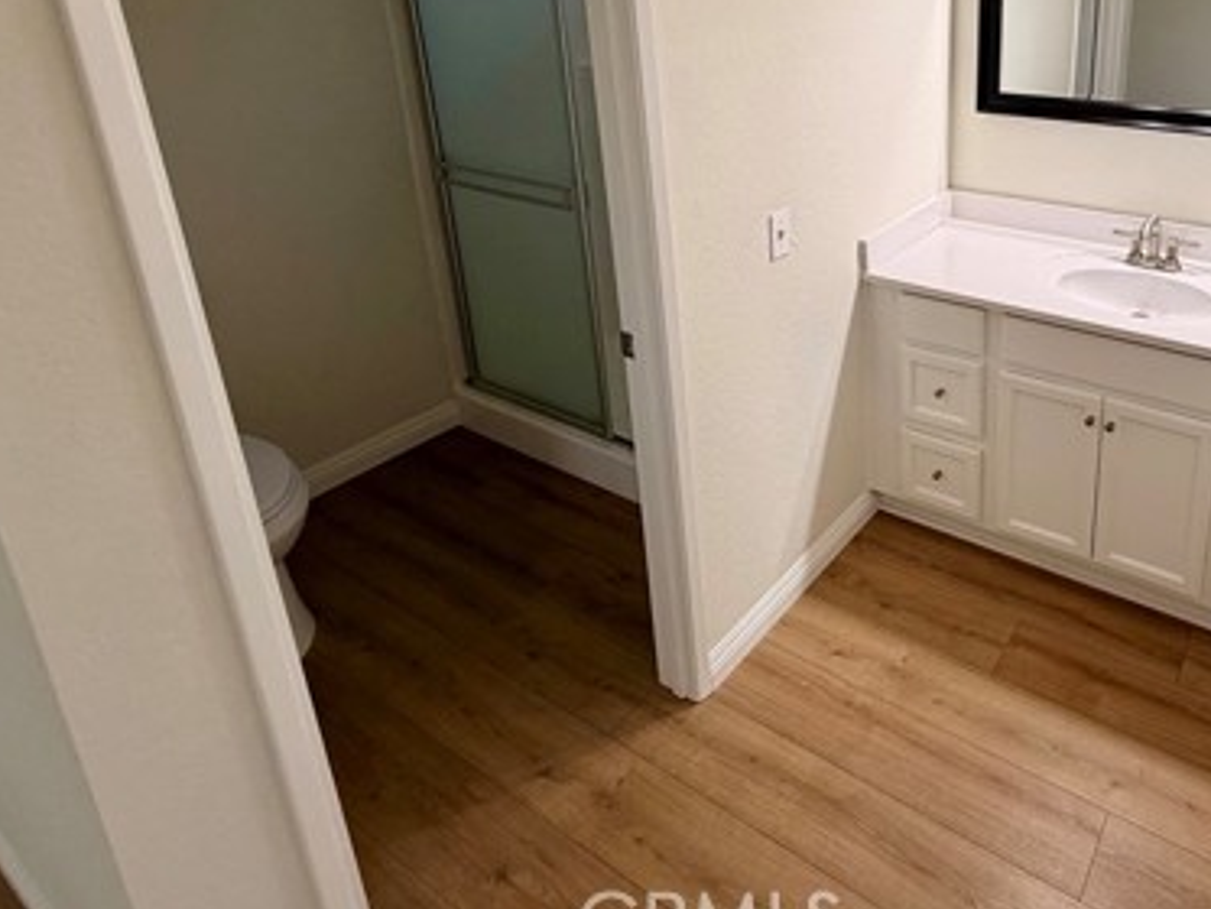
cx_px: 906
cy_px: 188
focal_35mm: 24
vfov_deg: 53.3
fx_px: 840
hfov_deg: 67.1
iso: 125
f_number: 2.2
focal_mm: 2.22
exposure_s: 1/120
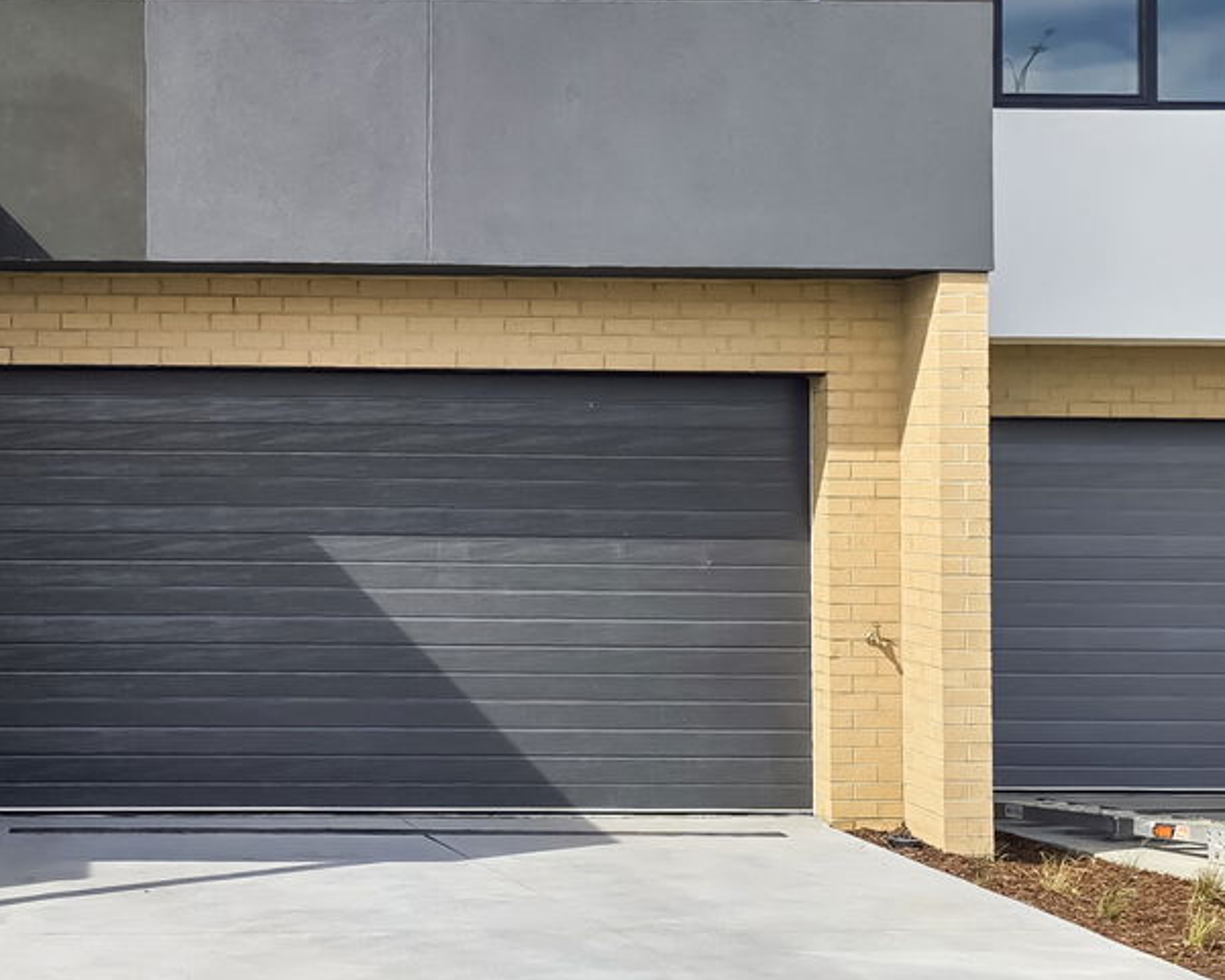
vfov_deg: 26.1
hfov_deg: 32.2
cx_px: 157
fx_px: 2031
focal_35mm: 56
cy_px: 74
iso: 12
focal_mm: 6.3
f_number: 1.7
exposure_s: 1/628
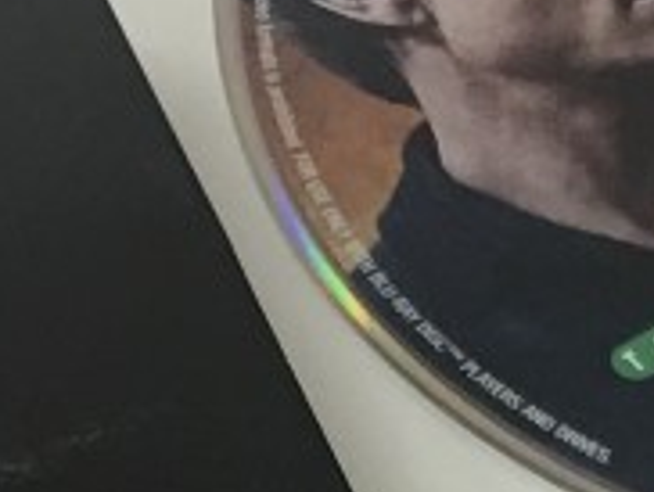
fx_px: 4332
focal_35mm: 229
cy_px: 1135
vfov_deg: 6.2
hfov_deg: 8.6
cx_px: 643
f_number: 2.2
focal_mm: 4.15
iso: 50
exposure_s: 1/17
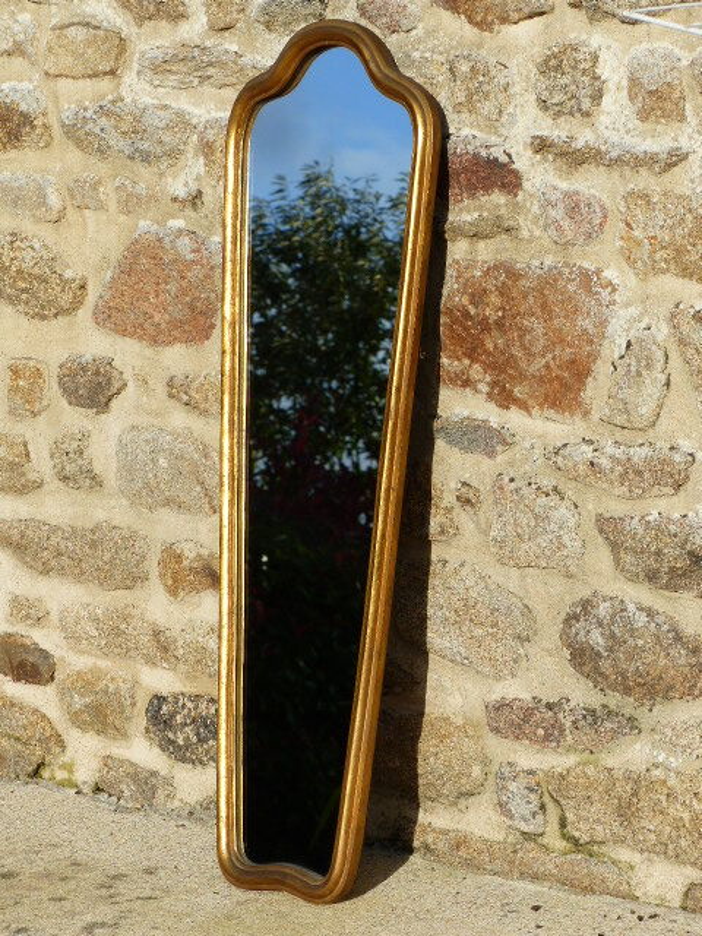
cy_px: 468
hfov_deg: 10.4
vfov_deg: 13.9
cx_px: 351
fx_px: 3840
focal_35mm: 142
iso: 100
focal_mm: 25.6
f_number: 4
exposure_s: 1/1300
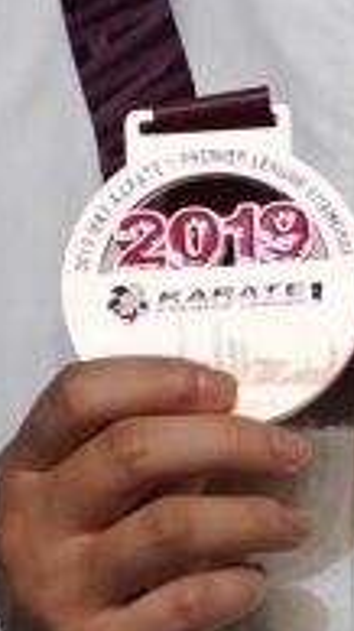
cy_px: -13
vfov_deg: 1.5
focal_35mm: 1475
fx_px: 24635
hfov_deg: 0.8
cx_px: 2124
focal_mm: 152
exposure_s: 1/250
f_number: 2.8
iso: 500
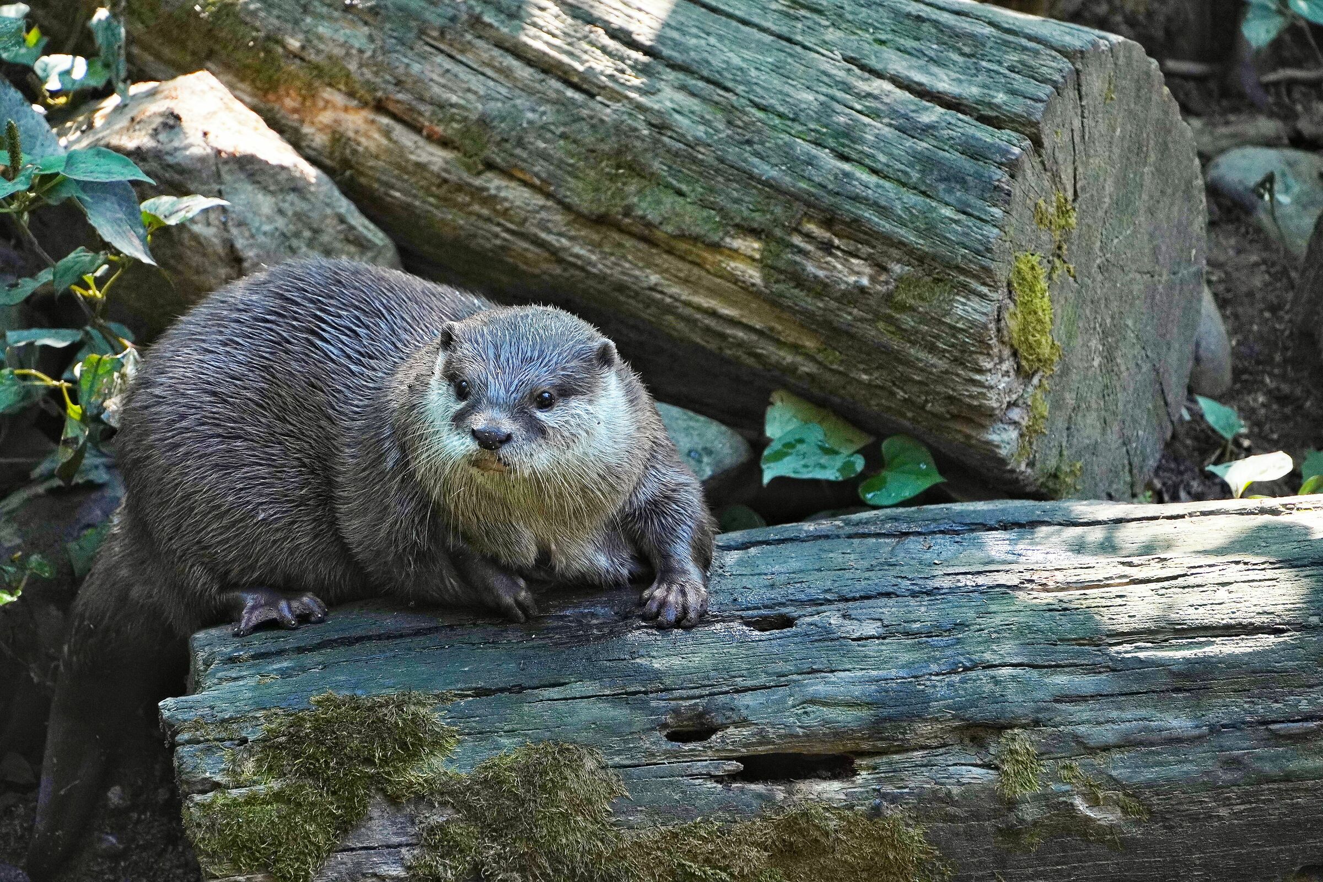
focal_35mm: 162
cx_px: 662
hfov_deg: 12.7
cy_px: 441
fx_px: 5953
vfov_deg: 8.5
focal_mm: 108
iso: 800
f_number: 5.6
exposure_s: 1/500
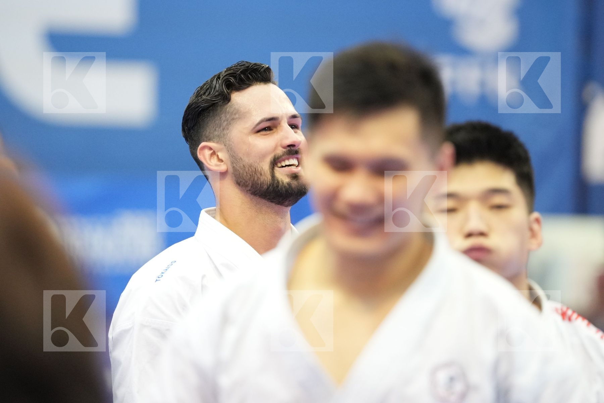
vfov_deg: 4.6
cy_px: 202
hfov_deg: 6.9
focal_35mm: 300
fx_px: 5033
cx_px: 302
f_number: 2.8
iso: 3200
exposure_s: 1/500
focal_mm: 200
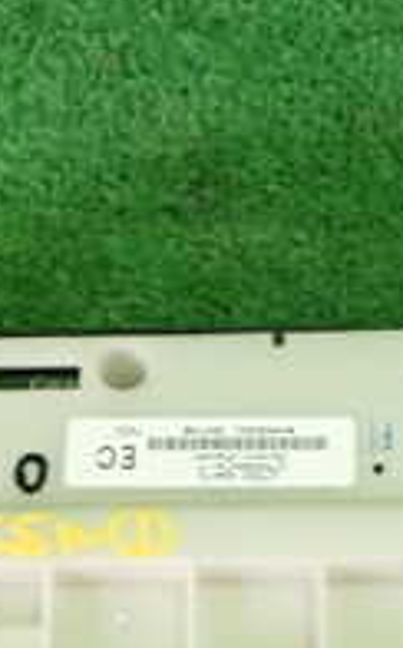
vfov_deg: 19.4
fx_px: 1833
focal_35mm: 104
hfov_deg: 12.5
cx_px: 122
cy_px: 665
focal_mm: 5.79
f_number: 2.4
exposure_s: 1/30
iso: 250
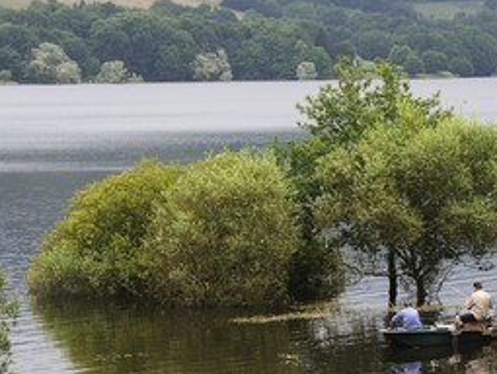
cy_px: 187
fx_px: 2847
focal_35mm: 198
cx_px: 280
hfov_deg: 10.0
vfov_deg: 7.5
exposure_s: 1/320
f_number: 7.1
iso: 400
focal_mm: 125
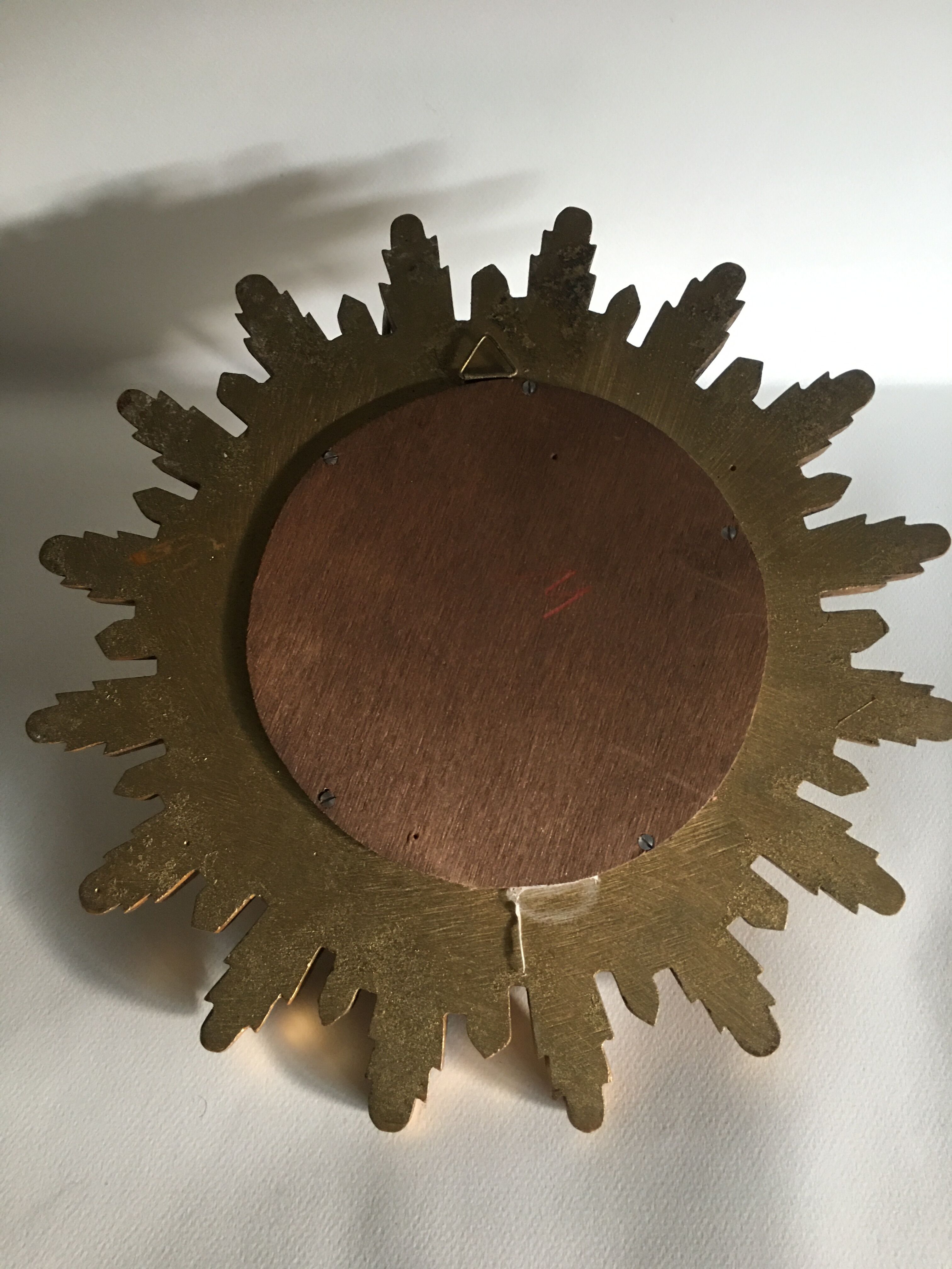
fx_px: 1063
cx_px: 476
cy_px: 634
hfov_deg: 48.2
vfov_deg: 61.7
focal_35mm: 29
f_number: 2.2
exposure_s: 1/10
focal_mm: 4.15
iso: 80
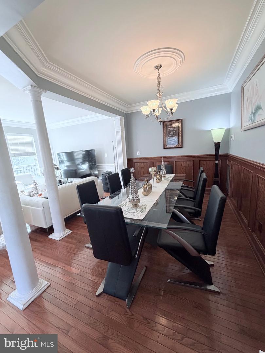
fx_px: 143
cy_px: 176
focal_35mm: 14
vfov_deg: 102.1
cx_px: 132
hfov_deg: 85.7
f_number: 2.2
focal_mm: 2.22
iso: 250
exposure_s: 1/120
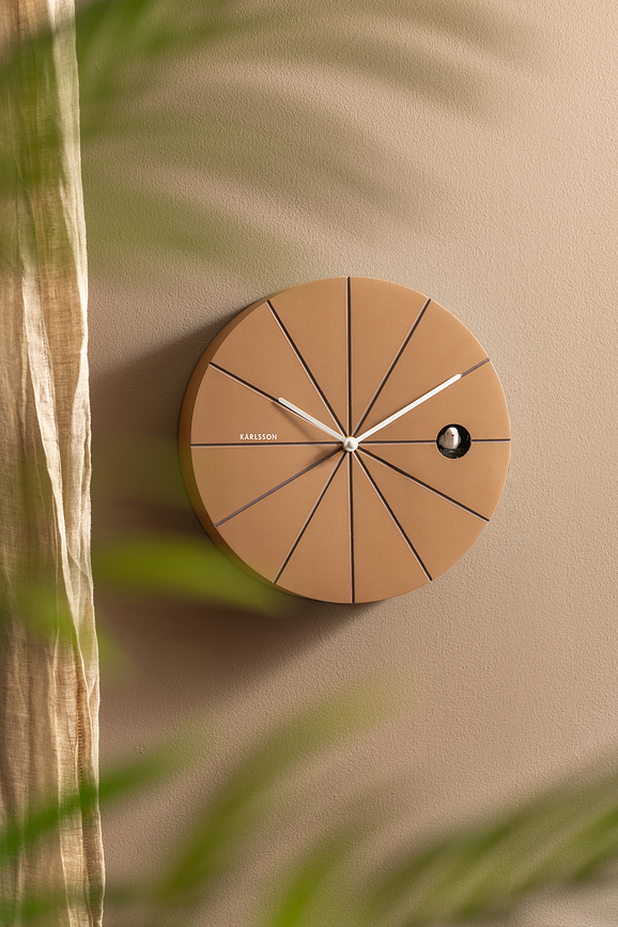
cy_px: 464
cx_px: 309
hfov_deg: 8.9
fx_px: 3991
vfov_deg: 13.2
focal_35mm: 155
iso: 31
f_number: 4
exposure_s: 1/100
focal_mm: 155
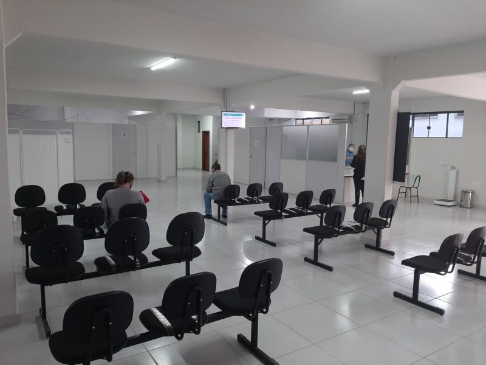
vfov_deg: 53.1
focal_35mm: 26
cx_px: 243
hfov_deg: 67.3
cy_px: 182
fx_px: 365
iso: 125
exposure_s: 1/50
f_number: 1.7
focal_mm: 3.93
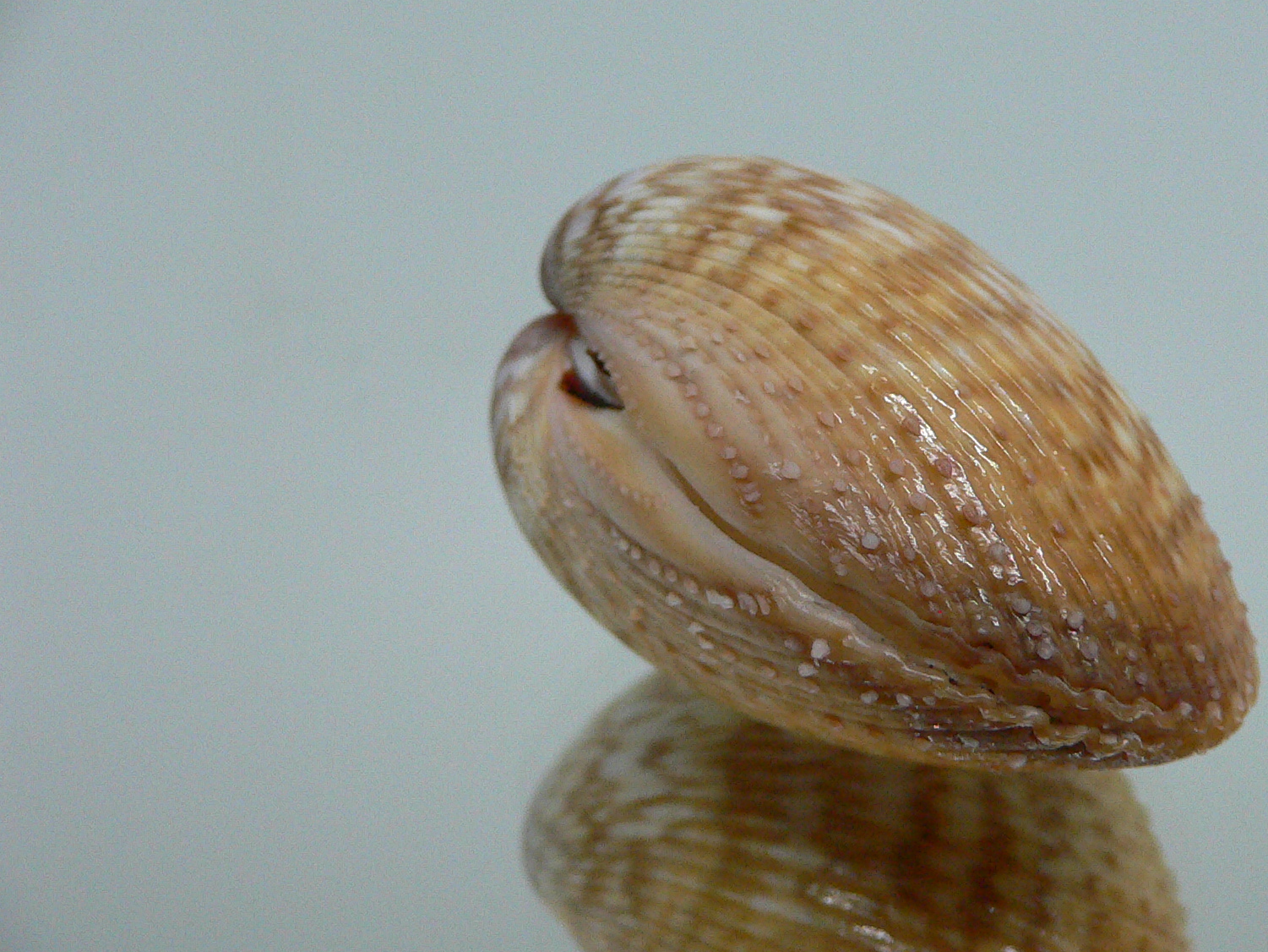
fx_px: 1722
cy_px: 486
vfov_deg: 30.9
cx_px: 845
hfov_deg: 39.9
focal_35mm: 47
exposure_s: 1/60
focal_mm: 4.6
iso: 200
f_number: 2.8
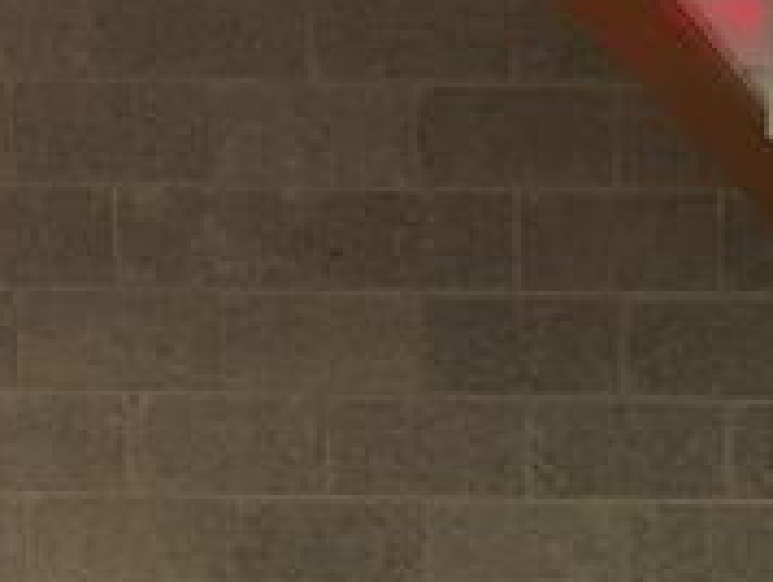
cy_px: 1081
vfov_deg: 11.6
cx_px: 1303
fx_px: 2616
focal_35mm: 117
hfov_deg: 15.0
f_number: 2.2
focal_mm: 4.15
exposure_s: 1/24
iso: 200
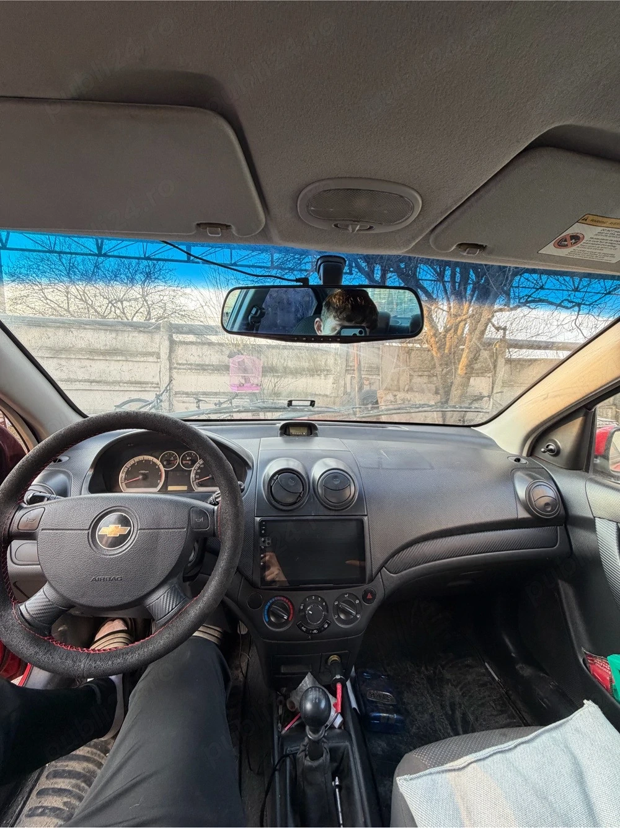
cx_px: 310
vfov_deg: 102.1
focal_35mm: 14
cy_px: 414
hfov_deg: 85.7
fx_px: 334
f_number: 2.2
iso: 160
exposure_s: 1/121
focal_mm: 2.22
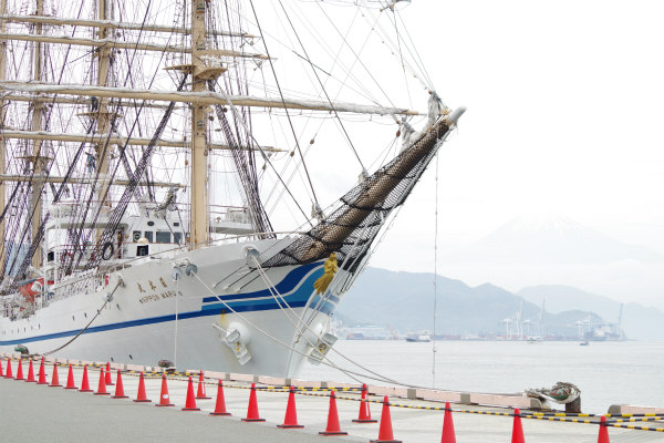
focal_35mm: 82
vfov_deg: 16.7
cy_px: 222
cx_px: 332
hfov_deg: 24.8
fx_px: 1512
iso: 100
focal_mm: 55
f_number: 5.6
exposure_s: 1/160
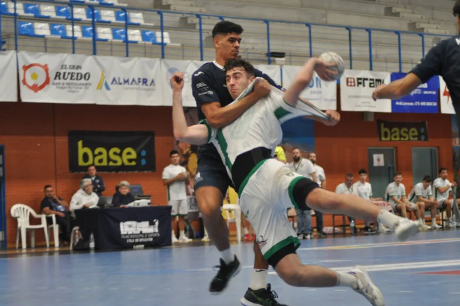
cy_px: 153
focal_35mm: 138
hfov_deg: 14.9
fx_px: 1761
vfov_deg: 9.9
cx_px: 230
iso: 1000
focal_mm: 92
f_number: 4
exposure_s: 1/200
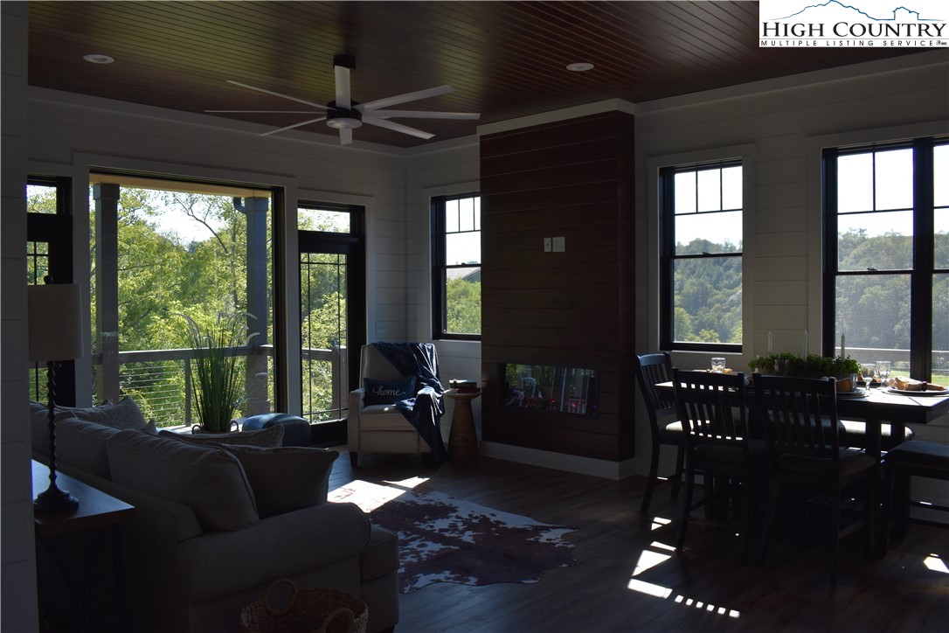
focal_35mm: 30
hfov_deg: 61.9
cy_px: 316
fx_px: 791
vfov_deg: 43.6
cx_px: 474
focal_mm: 20
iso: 200
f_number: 5.6
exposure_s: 1/250
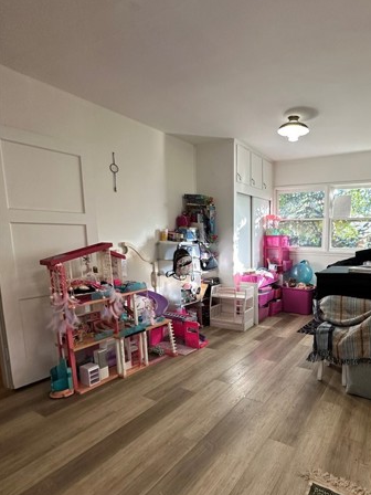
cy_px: 277
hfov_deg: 63.3
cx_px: 263
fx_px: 286
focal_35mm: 20
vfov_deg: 81.4
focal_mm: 2.22
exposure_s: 1/60
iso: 160
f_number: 2.2
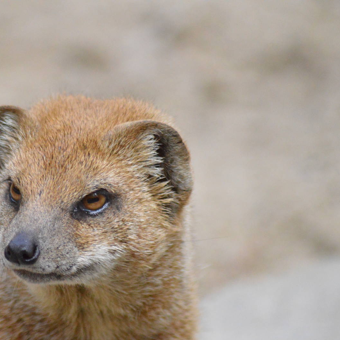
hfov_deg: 3.0
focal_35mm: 577
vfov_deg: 3.0
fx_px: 6412
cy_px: 170
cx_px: 93
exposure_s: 1/4000
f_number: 5.6
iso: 6400
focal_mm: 300
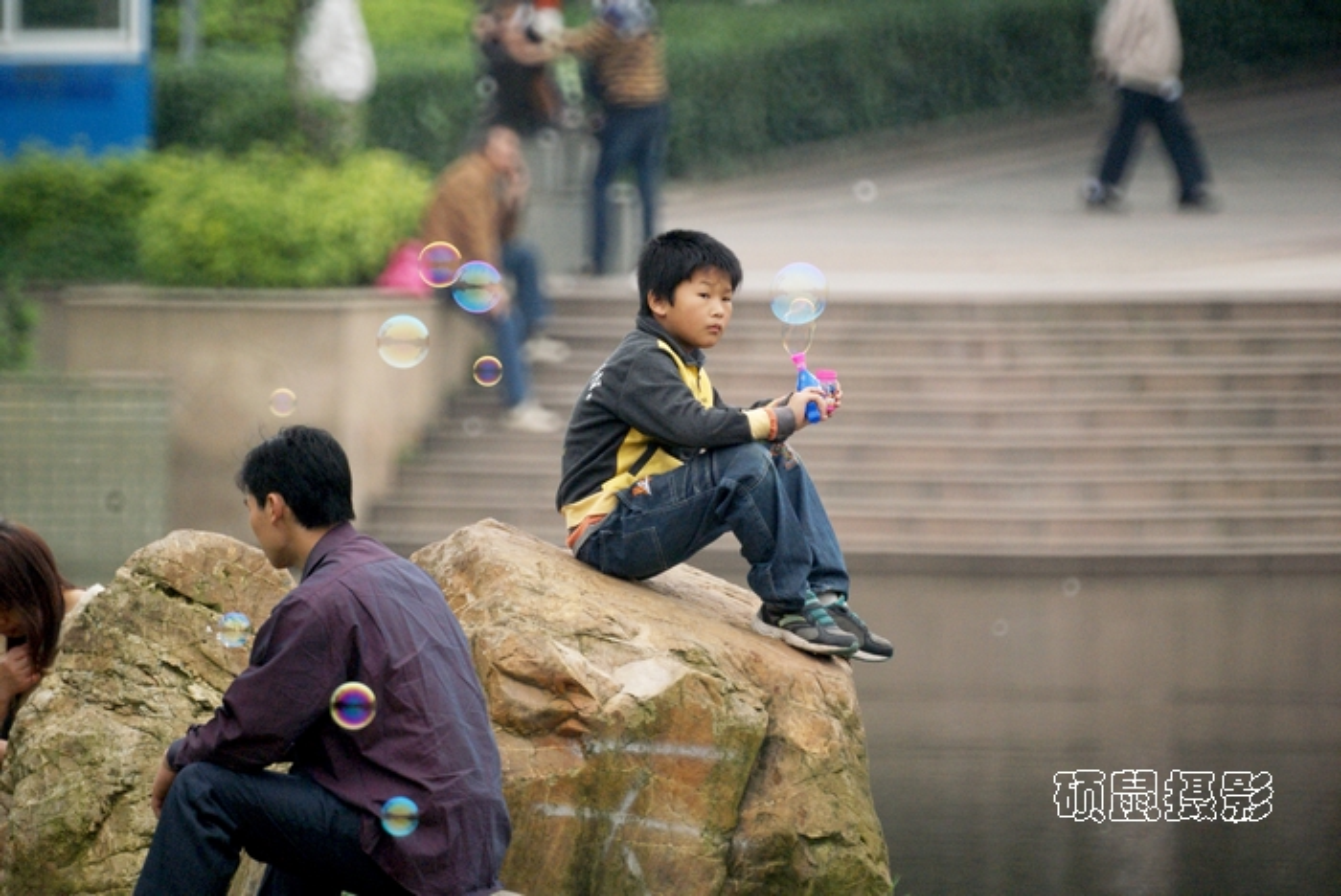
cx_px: 670
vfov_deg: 1.8
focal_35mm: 750
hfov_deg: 2.7
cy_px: 448
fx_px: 27960
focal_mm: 500
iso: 400
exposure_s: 1/640
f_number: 8
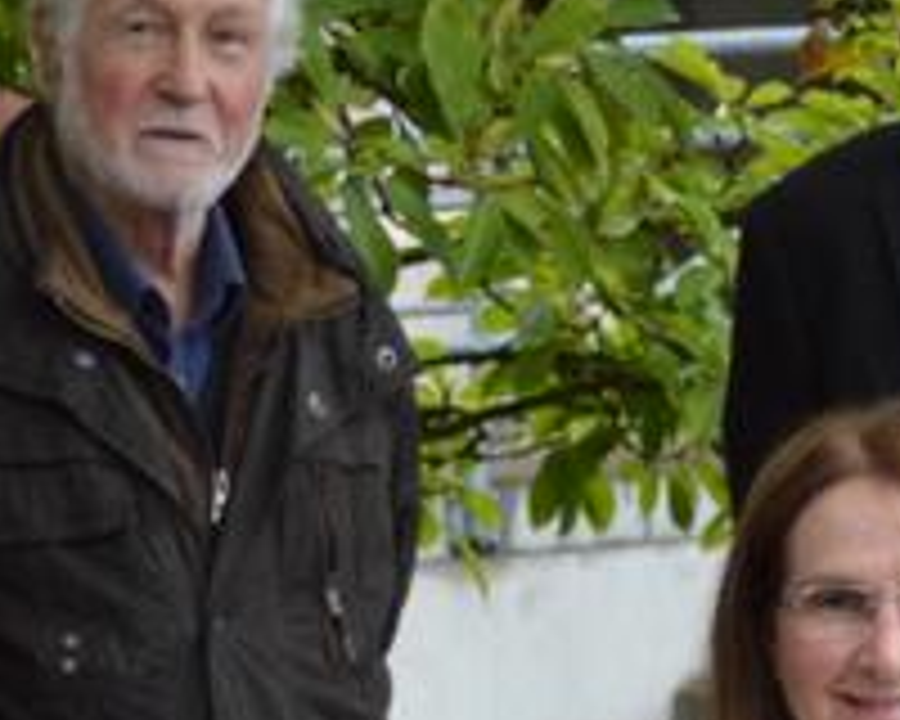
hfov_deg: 6.7
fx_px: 7671
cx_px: 536
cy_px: 578
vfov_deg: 5.4
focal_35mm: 288
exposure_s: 1/40
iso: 400
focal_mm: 32
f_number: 4
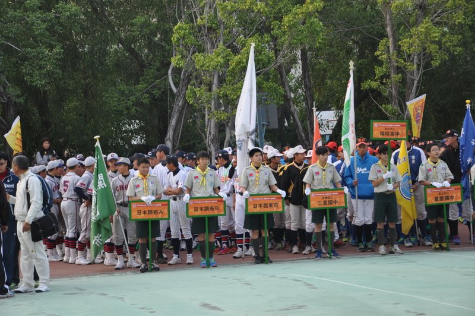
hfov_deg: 19.5
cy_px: 158
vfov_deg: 13.0
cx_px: 238
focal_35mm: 105
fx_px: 1384
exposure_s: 1/125
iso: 200
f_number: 5.6
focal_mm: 70
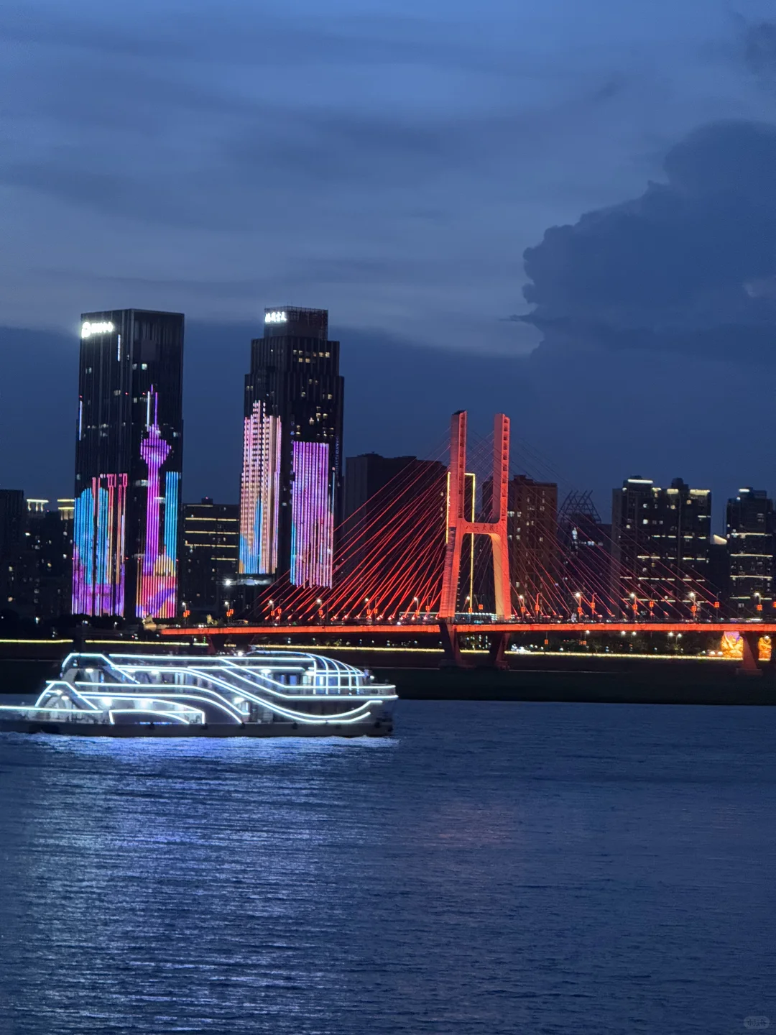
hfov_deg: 12.3
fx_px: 3587
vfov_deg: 16.4
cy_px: 518
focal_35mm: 120
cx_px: 388
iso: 1250
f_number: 2.8
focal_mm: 15.66
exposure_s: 1/25
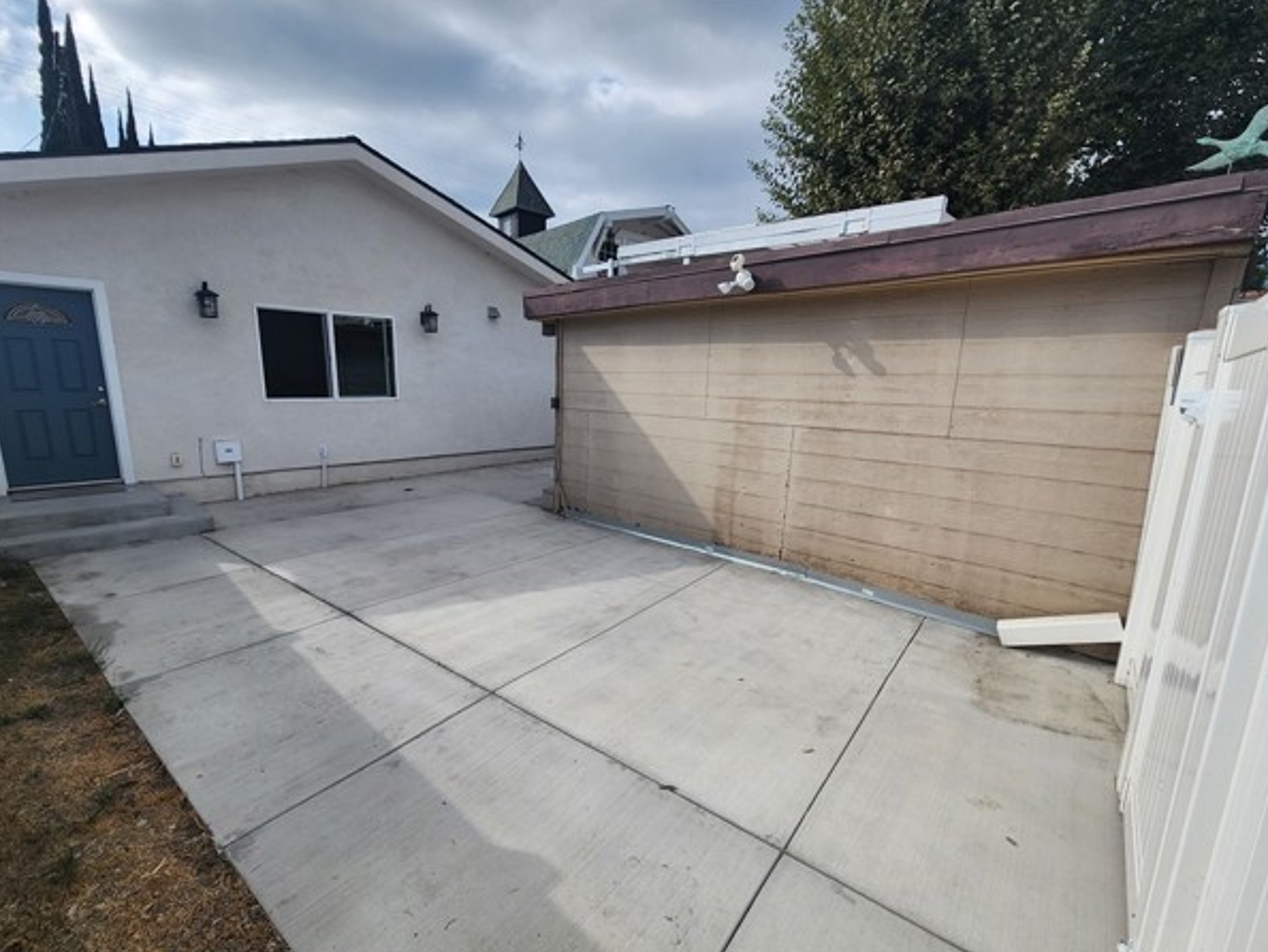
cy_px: 504
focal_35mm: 14
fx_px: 513
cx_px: 606
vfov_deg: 85.6
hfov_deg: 102.0
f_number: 2.2
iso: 50
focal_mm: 2.2
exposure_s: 1/2490
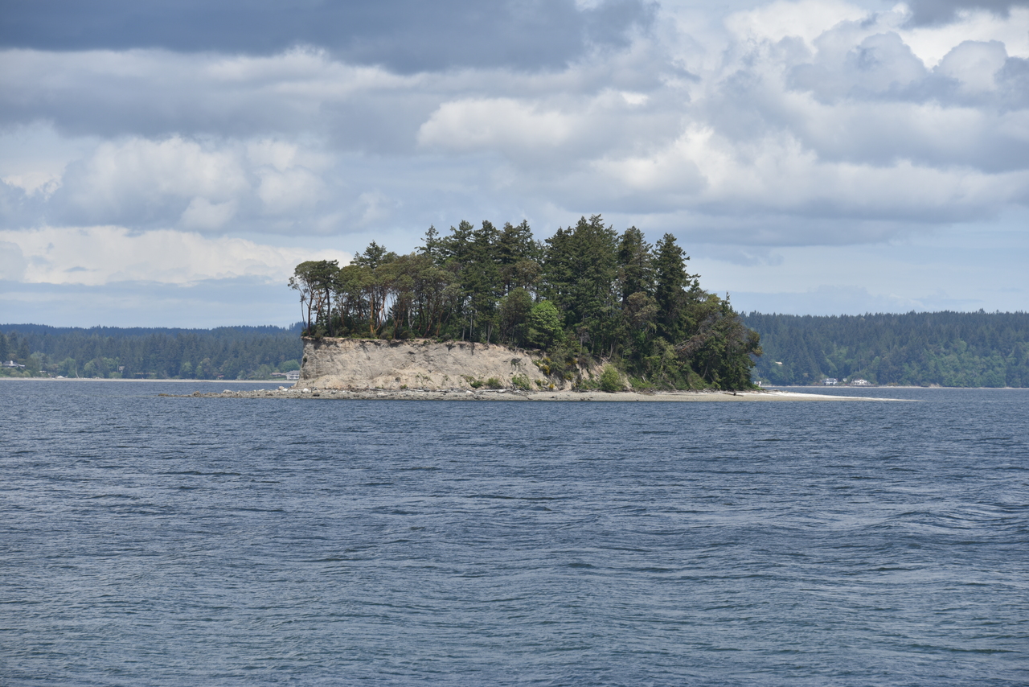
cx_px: 514
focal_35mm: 160
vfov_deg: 8.6
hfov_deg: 12.8
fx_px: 4574
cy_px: 344
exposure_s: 1/320
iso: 100
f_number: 9
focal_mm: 160
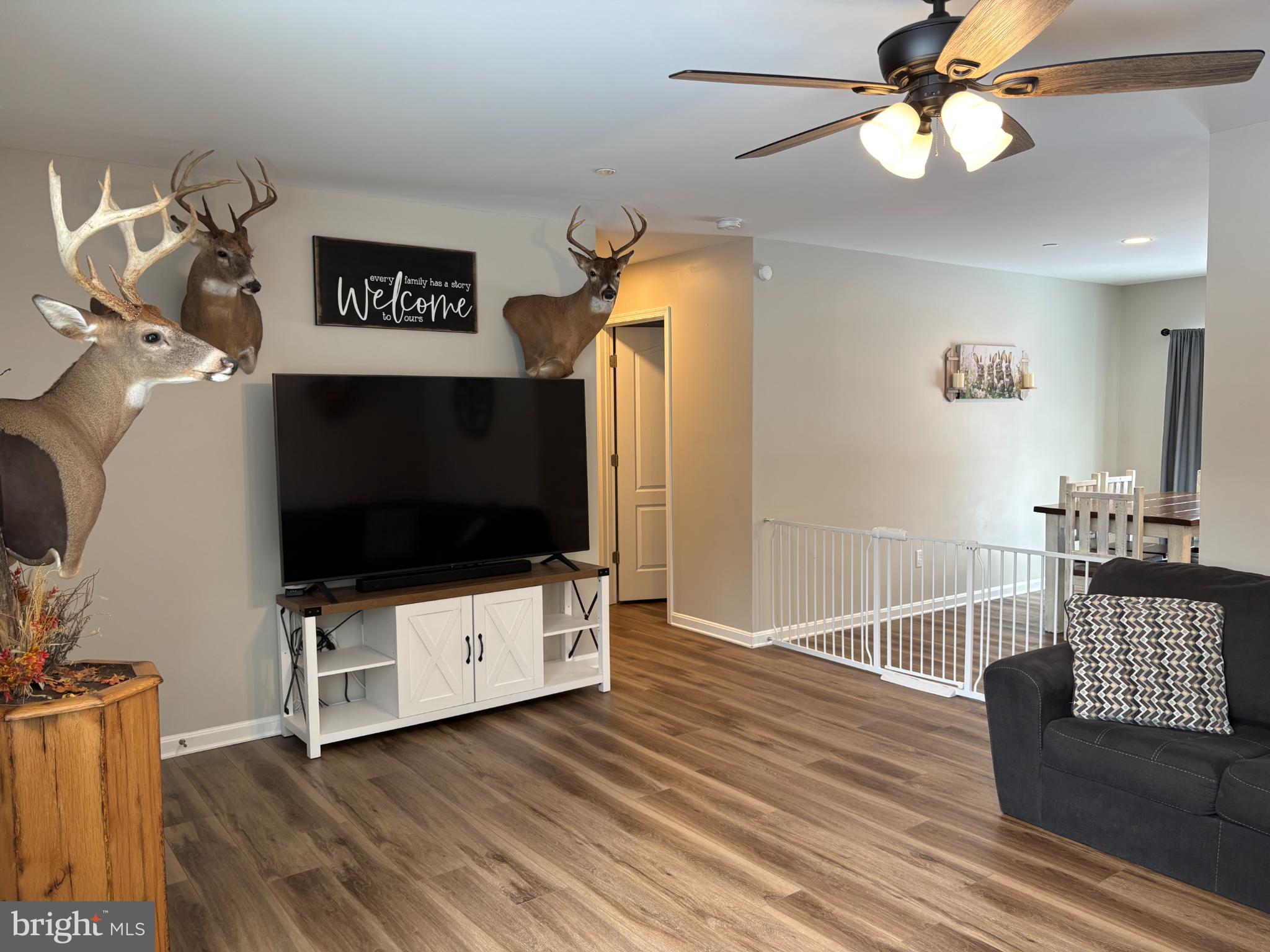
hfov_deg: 67.3
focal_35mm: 26
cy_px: 476
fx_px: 954
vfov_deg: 53.1
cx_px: 635
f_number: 1.6
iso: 64
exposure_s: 1/60
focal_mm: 5.96
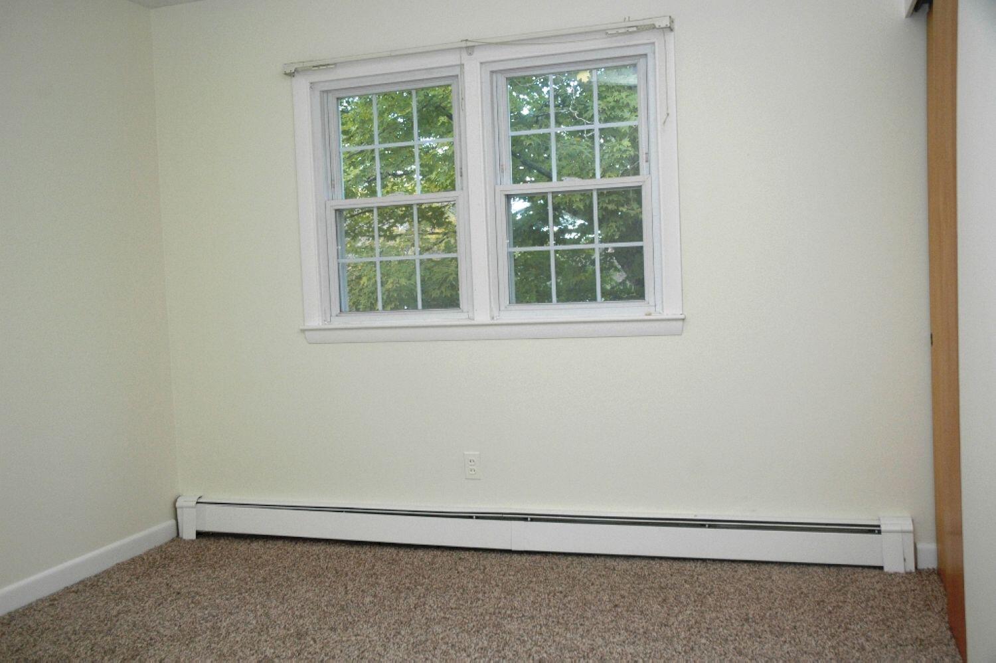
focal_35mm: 38
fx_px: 1037
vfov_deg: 35.4
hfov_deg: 51.3
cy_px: 332
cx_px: 498
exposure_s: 1/60
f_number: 4.5
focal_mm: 25
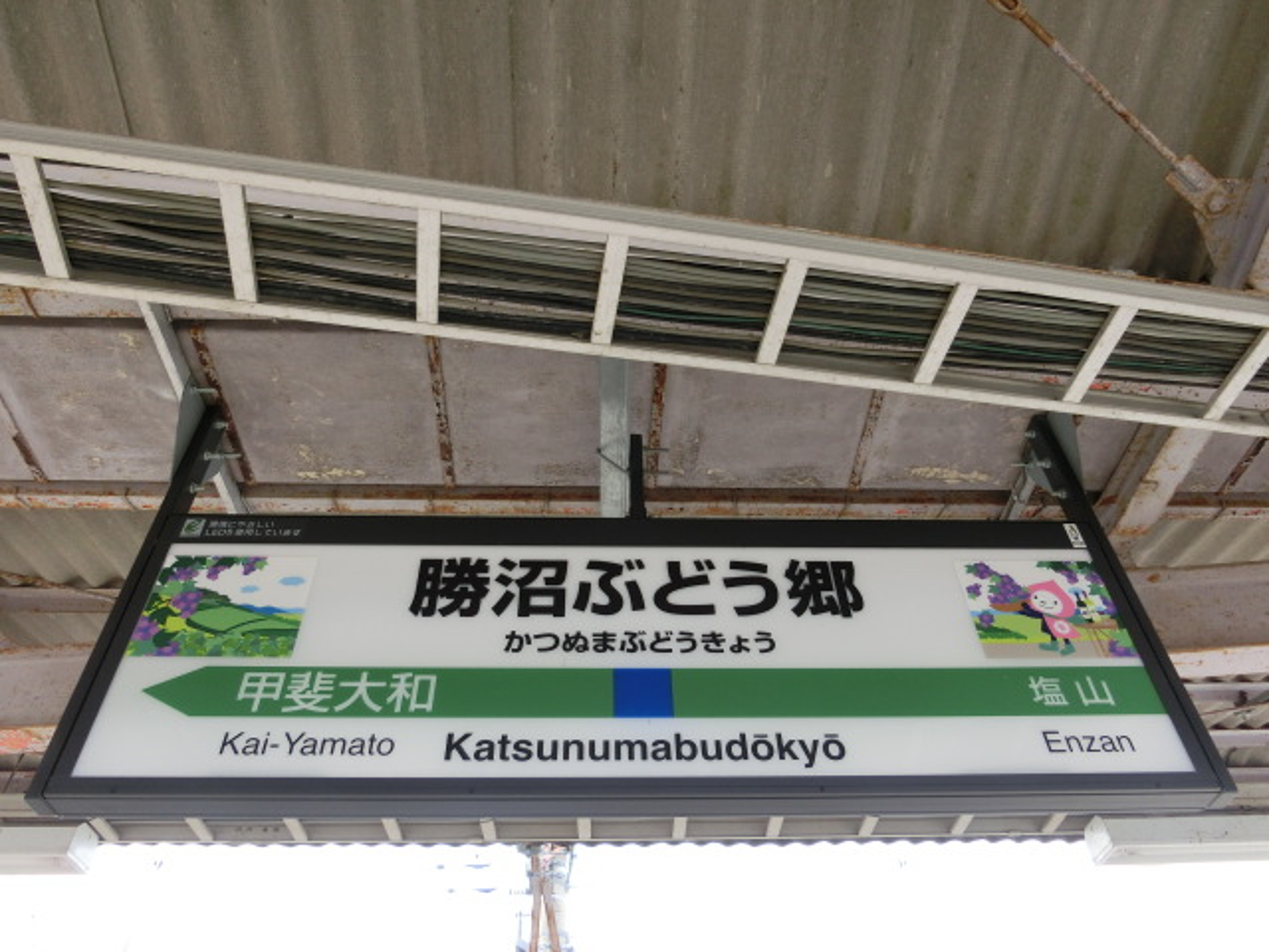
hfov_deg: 69.4
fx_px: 916
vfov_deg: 54.9
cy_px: 476
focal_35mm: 25
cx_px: 634
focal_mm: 4.5
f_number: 3.5
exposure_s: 1/125
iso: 80
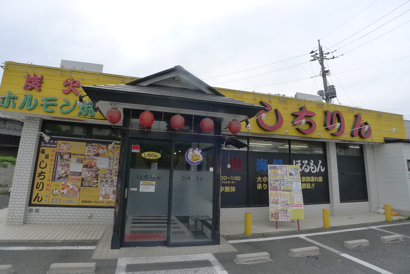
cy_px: 123
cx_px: 205
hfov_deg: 71.5
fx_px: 285
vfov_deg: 51.2
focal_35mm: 25
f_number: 4
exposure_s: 1/800
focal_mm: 5.1
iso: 200
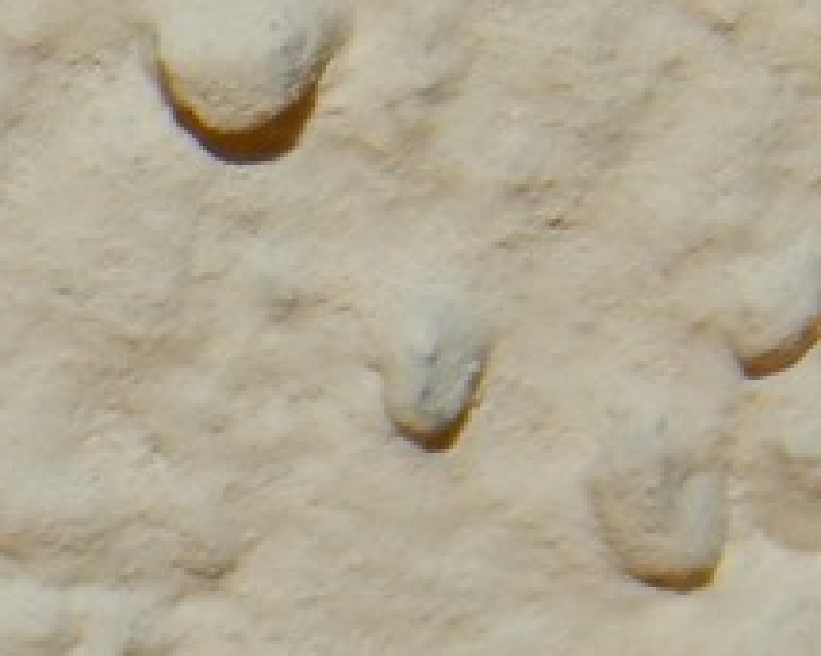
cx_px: -664
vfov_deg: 3.2
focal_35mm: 481
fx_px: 11682
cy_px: 583
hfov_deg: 4.0
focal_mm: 23.4
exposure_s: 1/30
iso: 200
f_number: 9.6
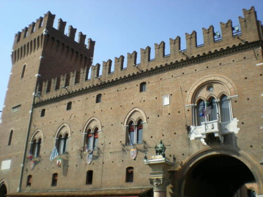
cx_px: 132
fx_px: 289
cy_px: 98
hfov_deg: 49.0
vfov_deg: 37.7
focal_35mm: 38
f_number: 4.6
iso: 50
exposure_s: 1/333
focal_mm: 6.3
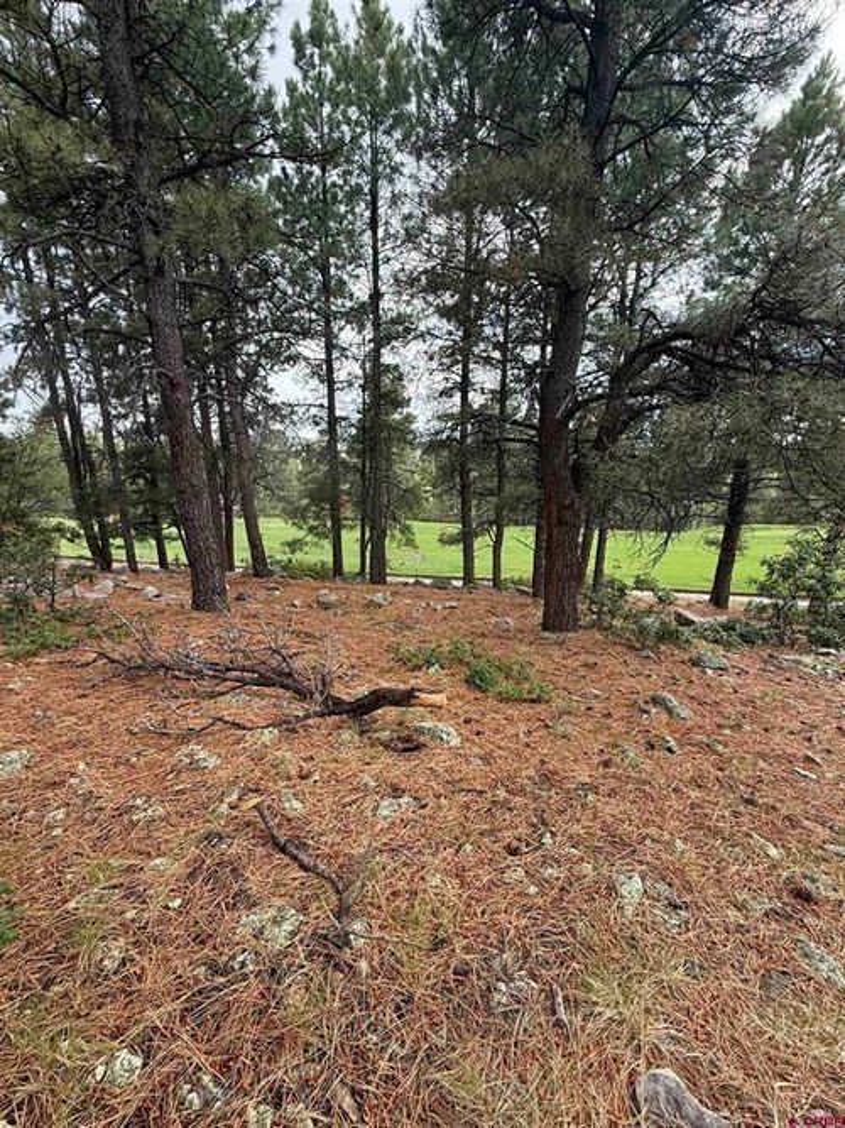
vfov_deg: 102.1
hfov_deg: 85.7
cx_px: 422
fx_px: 456
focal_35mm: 14
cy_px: 564
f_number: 2.2
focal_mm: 2.22
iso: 64
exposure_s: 1/189
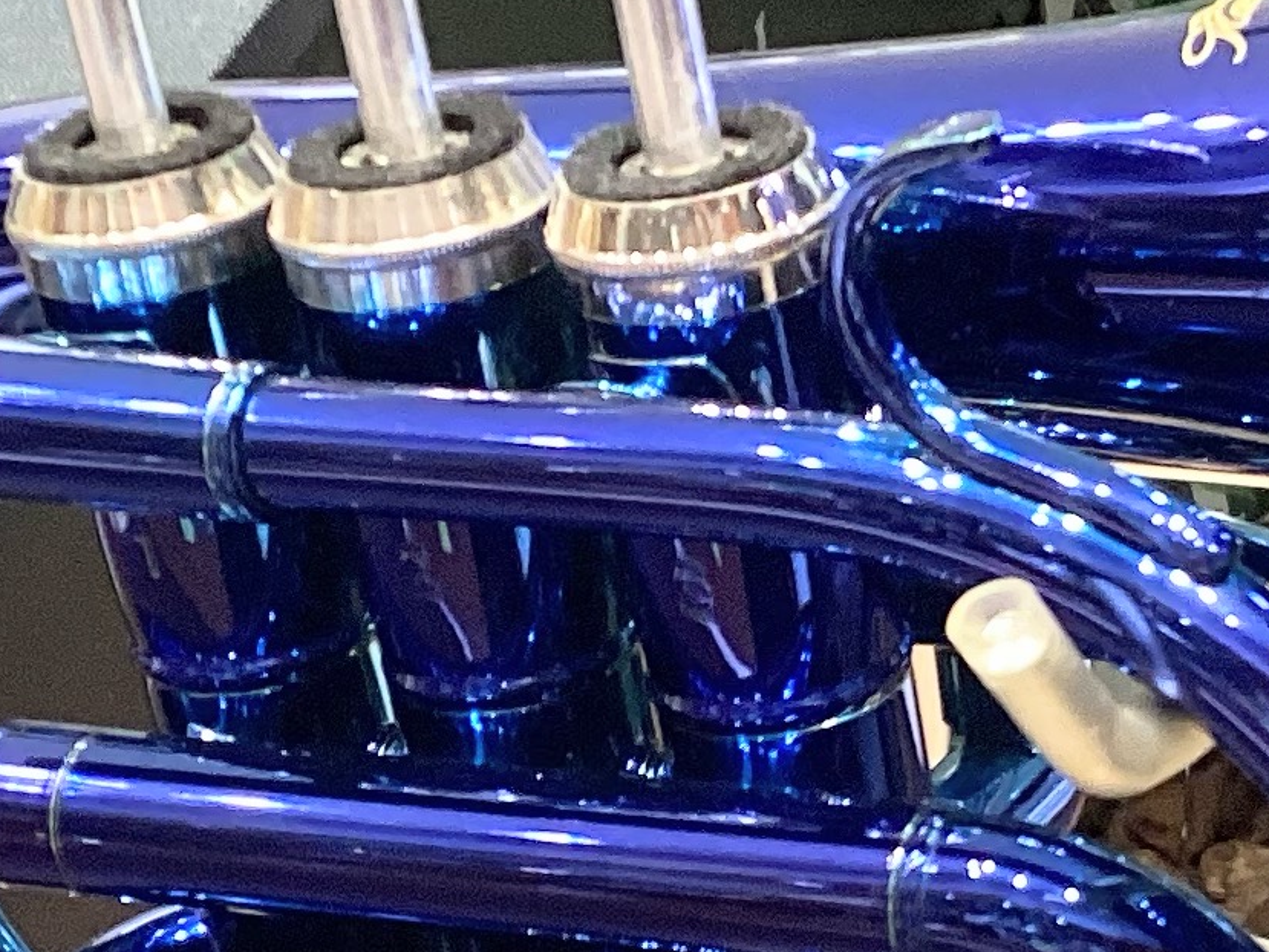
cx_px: 1068
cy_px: 976
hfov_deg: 16.0
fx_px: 4473
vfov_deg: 12.0
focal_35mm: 122
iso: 100
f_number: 2.4
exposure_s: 1/50
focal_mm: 3.3
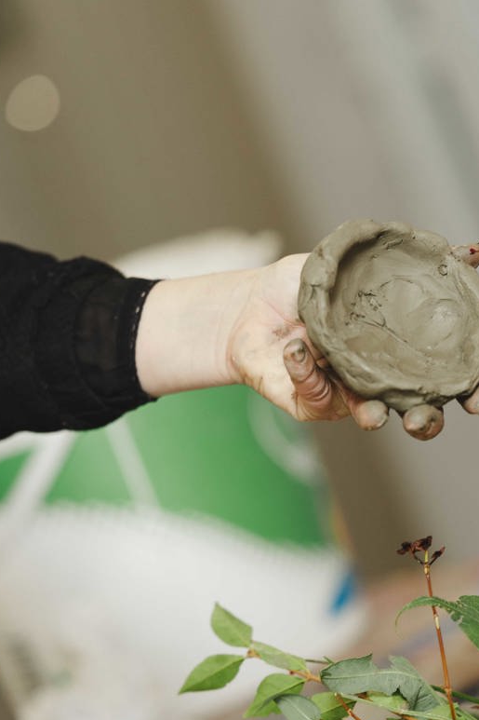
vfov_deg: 6.4
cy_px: 360
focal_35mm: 323
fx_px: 6449
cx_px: 375
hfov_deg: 4.3
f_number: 2.8
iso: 500
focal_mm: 185
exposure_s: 1/200
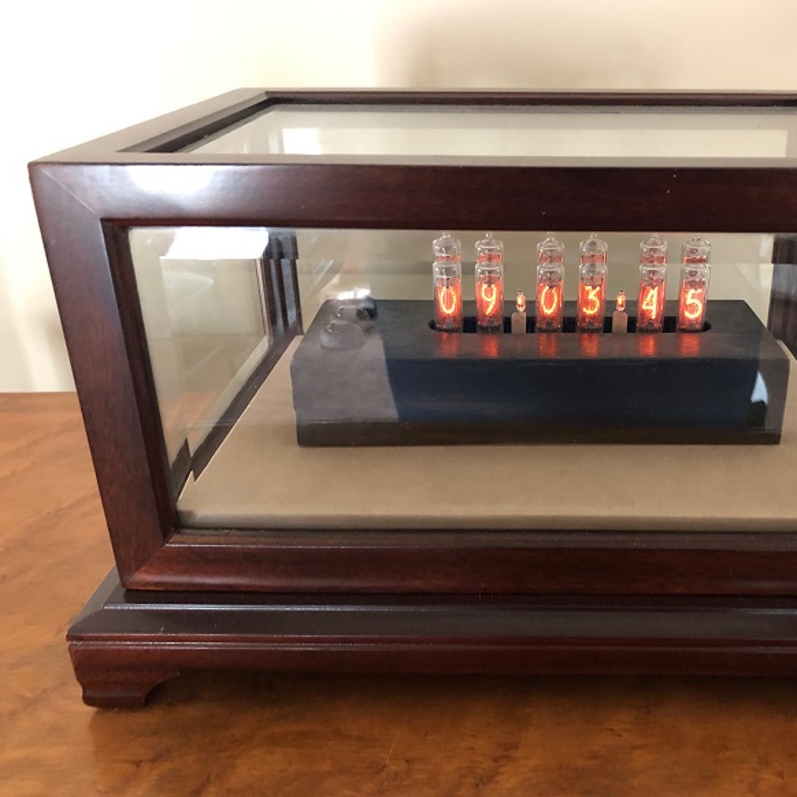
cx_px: 534
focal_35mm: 34
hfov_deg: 47.6
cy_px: 398
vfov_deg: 48.5
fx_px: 886
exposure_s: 1/4
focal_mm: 3.99
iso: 100
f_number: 1.8
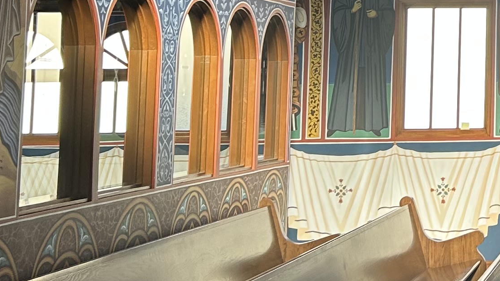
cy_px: -94
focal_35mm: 103
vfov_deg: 11.4
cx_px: 691
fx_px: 1366
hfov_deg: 18.9
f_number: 1.5
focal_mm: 5.7
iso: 40
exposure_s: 1/121
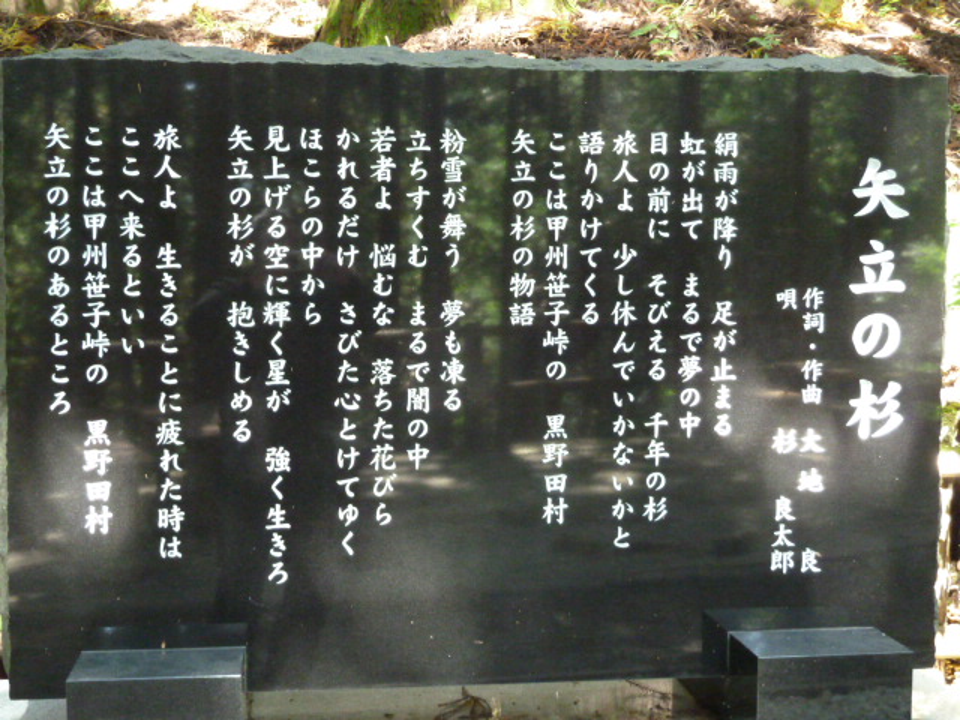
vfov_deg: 28.0
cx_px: 480
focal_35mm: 52
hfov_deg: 36.8
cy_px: 360
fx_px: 1442
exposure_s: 1/40
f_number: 3.8
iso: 800
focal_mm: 8.5
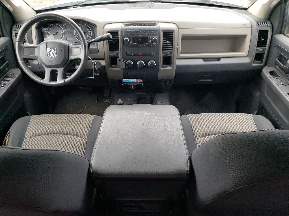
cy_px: 108
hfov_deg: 67.3
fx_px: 217
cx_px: 144
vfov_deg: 53.1
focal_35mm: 26
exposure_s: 1/125
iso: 50
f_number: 1.5
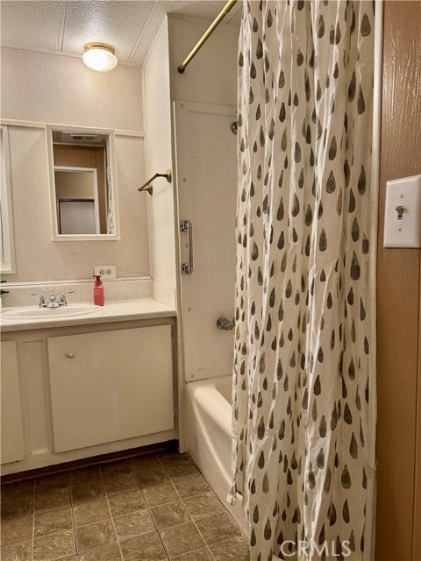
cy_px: 280
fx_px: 389
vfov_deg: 71.6
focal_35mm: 24
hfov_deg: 56.8
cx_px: 210
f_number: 1.78
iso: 200
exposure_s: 1/60
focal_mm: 6.76
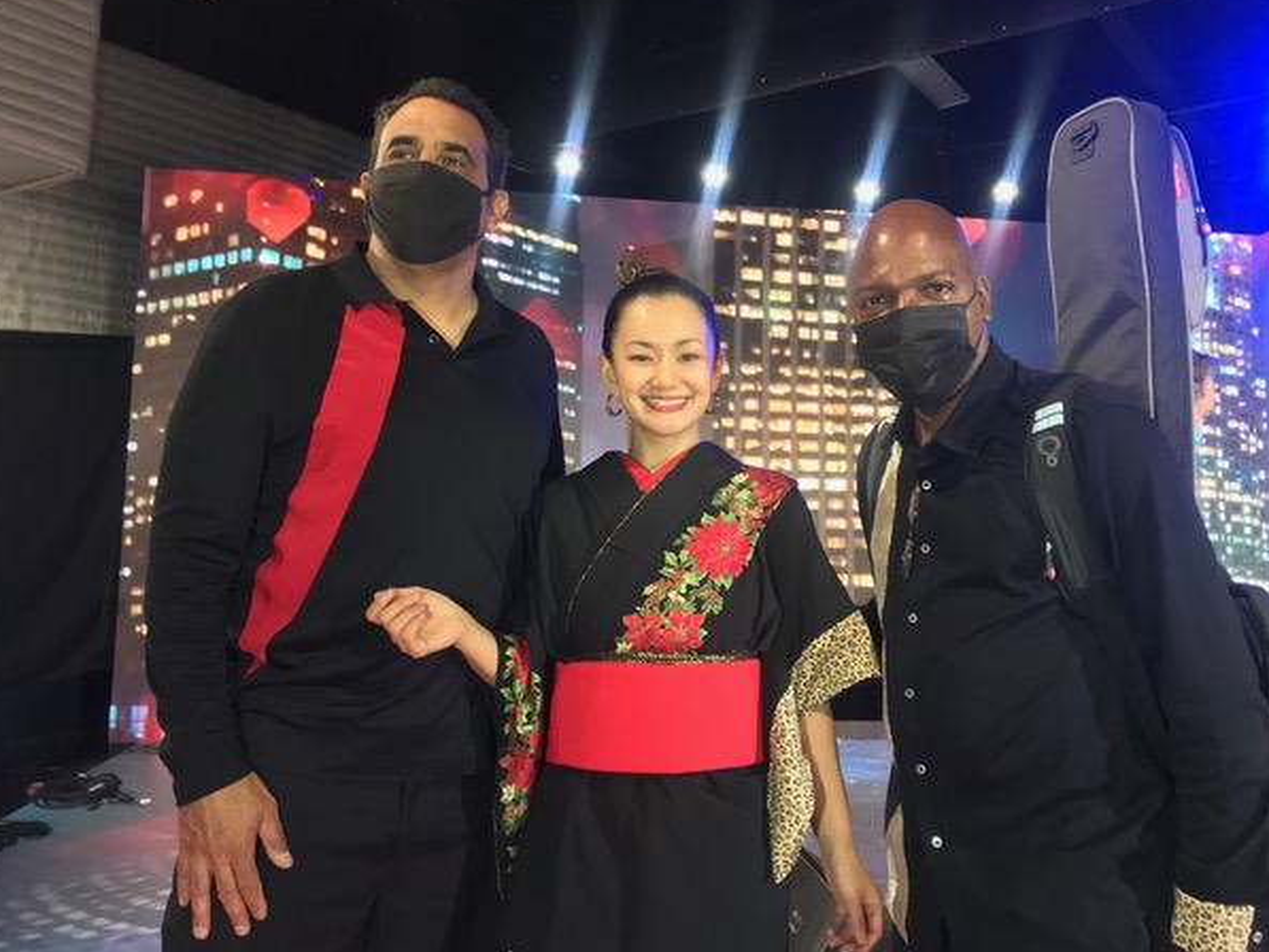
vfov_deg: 46.8
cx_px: 665
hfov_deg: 59.9
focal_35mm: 30
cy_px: 446
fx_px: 1100
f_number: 1.8
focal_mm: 3.99
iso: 200
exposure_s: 1/15
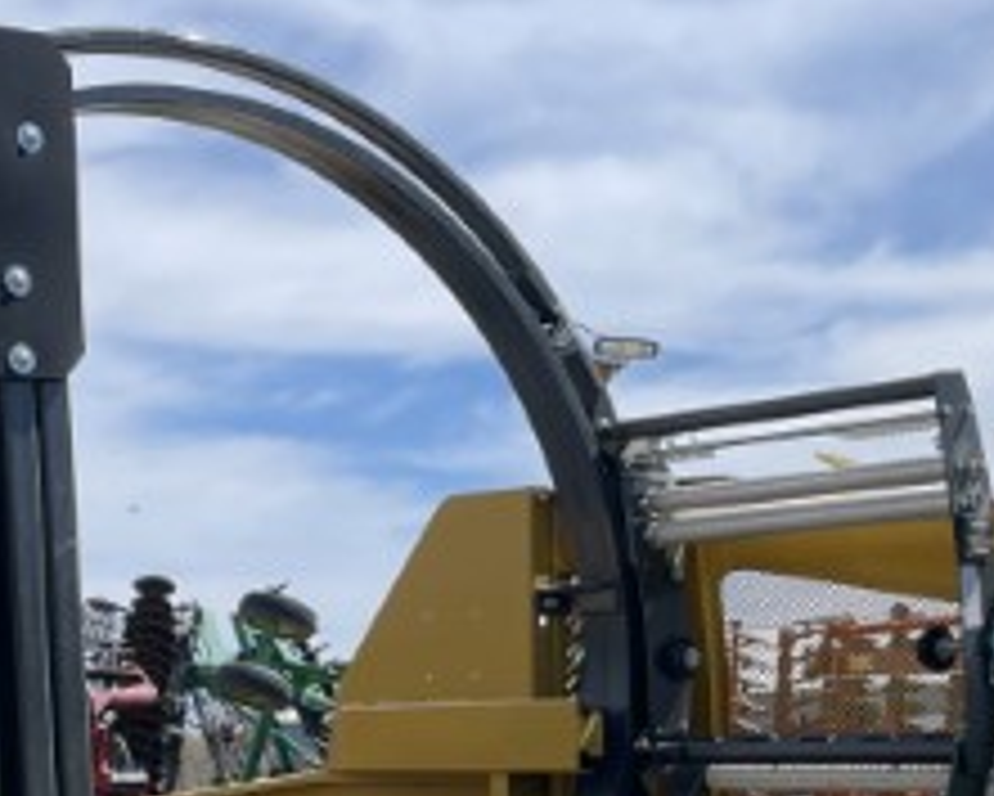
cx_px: 522
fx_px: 2708
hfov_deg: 20.8
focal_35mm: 92
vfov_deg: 16.1
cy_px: 935
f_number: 1.6
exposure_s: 1/1642
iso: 32
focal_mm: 4.2
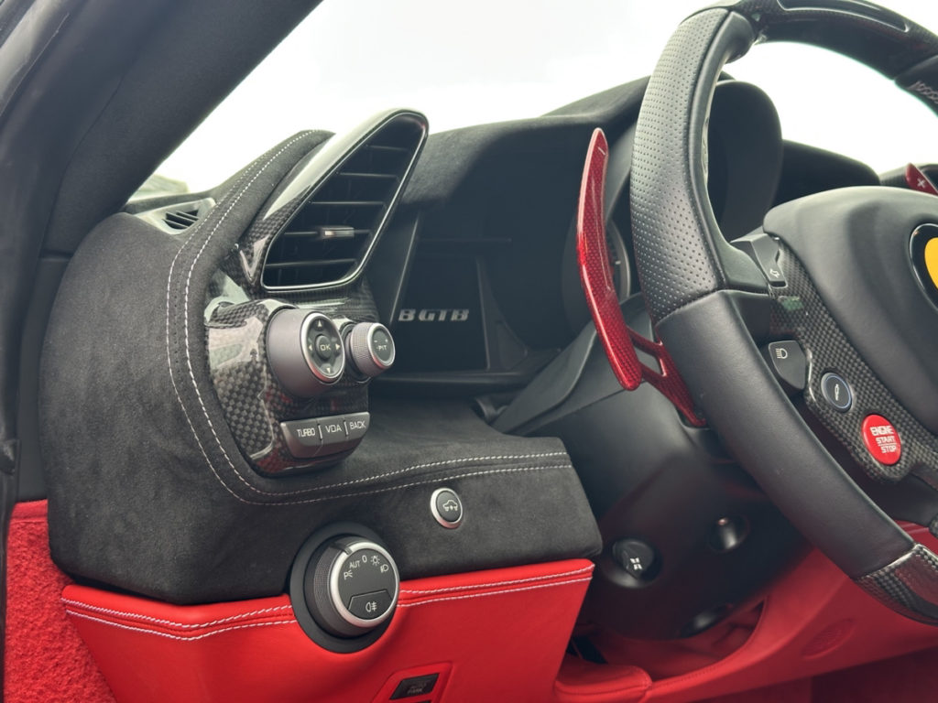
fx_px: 1301
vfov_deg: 30.3
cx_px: 469
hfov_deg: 39.7
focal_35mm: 48
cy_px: 352
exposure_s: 1/121
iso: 50
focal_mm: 6.86
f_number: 1.78
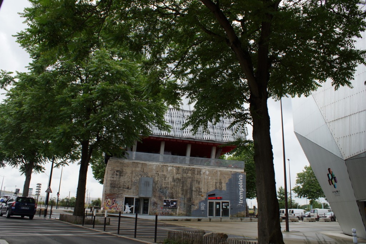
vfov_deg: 43.6
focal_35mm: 30
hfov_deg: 61.9
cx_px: 183
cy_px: 122
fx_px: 305
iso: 100
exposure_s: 1/320
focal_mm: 20
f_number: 5.6
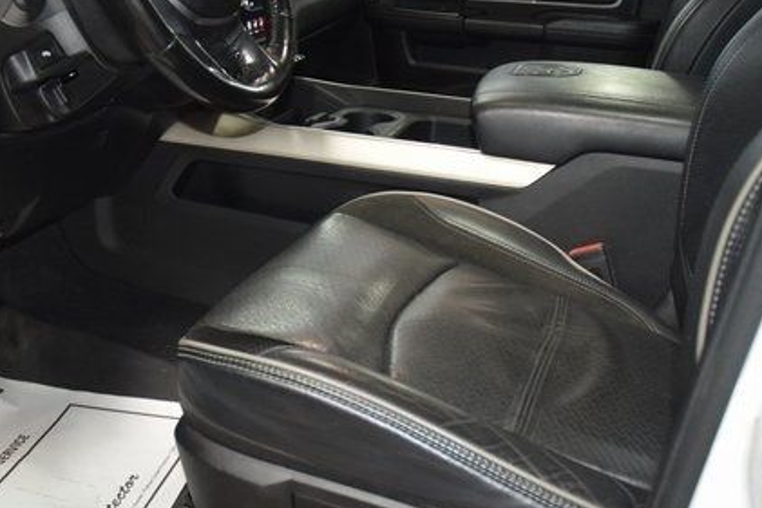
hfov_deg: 46.6
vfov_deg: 32.7
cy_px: 261
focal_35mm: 41
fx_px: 868
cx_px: 253
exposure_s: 1/60
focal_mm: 18
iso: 1400
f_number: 3.5
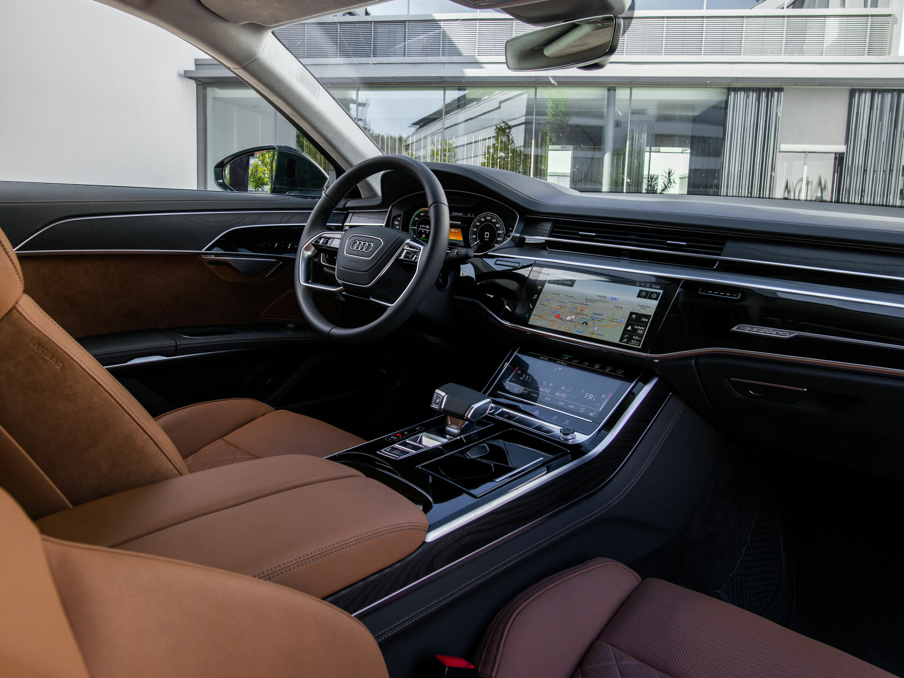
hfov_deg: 69.3
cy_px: 290
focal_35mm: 25
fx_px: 653
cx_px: 417
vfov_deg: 54.7
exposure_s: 1/250
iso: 400
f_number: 8
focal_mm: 20
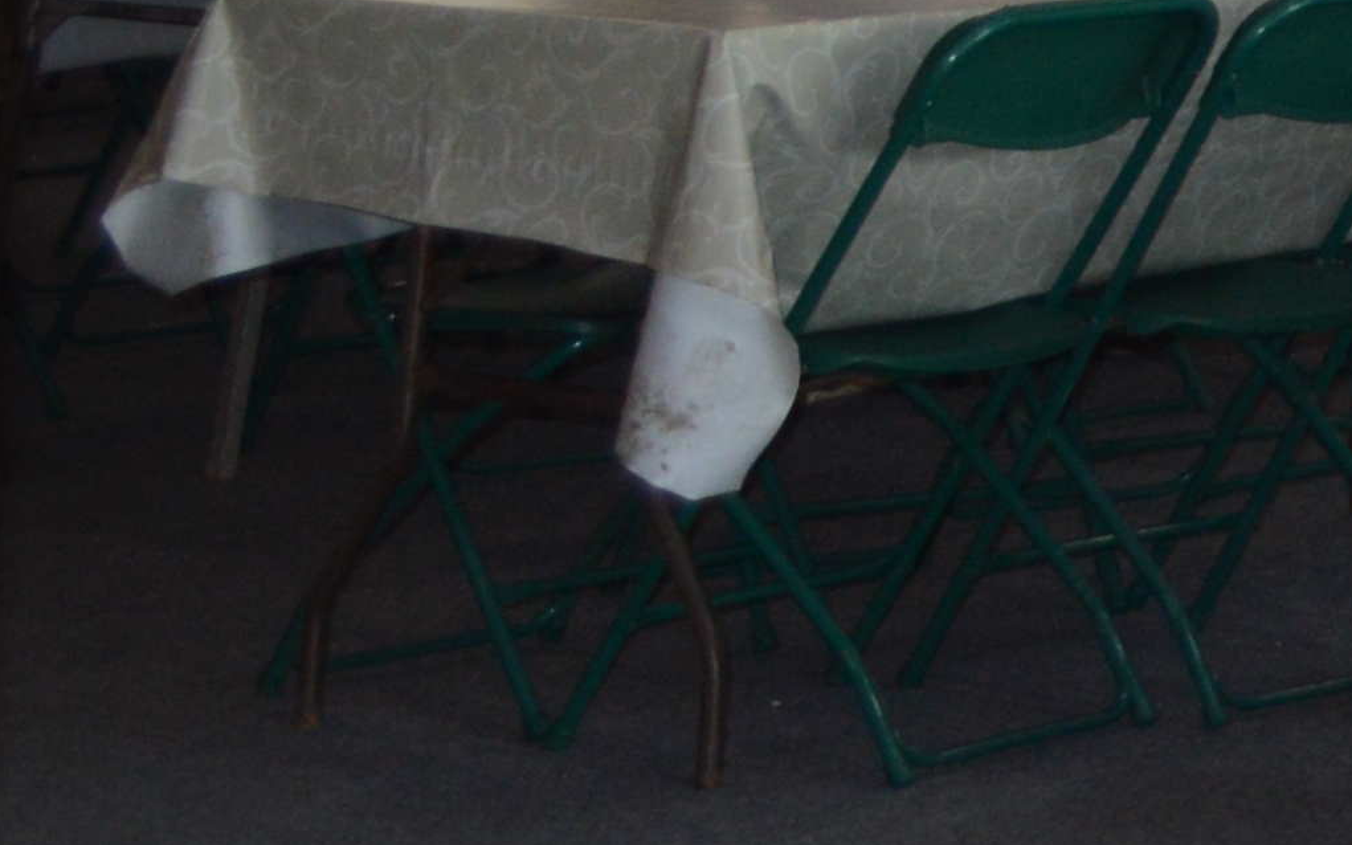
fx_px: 6632
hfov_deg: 9.6
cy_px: -1066
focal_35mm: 180
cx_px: 3743
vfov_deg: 6.9
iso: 320
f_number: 4
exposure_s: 1/125
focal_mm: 20
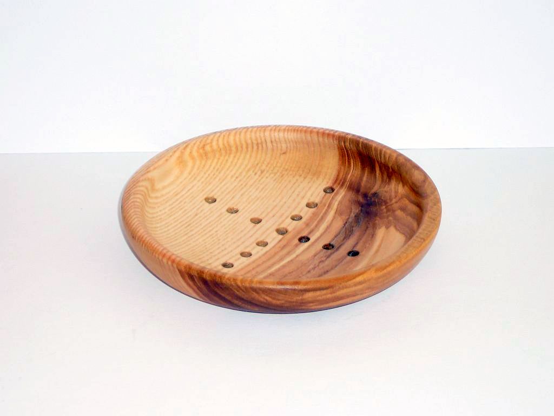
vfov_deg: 15.6
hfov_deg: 20.7
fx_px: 1520
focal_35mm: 95
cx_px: 277
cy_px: 208
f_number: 3.9
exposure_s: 1/30
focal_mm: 14.1
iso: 100
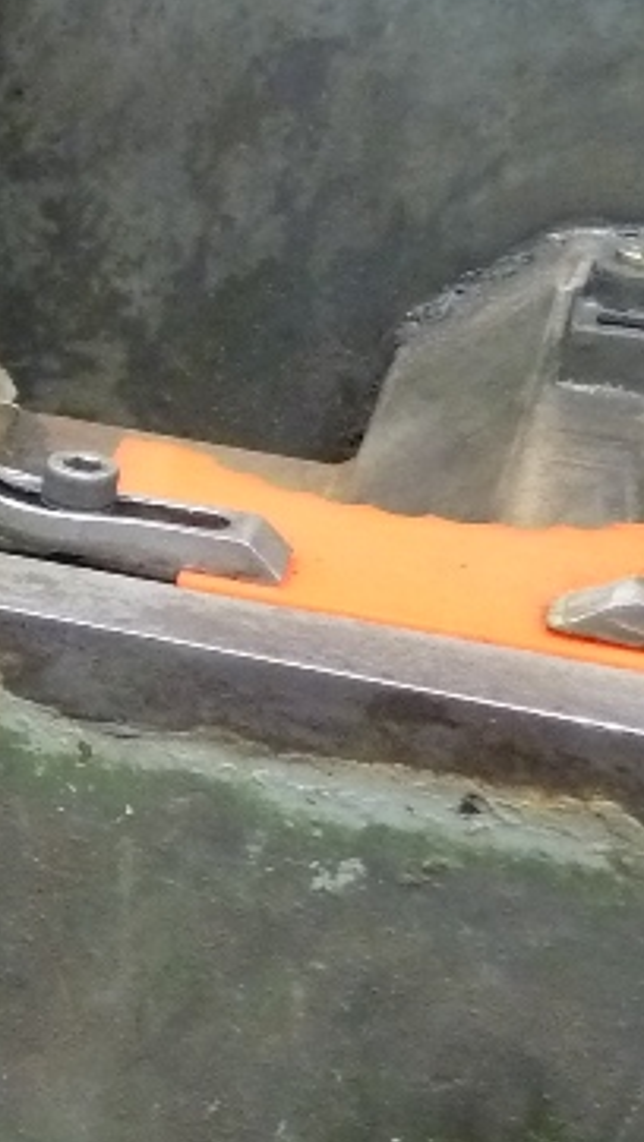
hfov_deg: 12.1
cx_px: -969
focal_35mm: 77
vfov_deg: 27.5
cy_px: 555
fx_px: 2334
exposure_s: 1/13
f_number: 3.3
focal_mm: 4.1
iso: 400
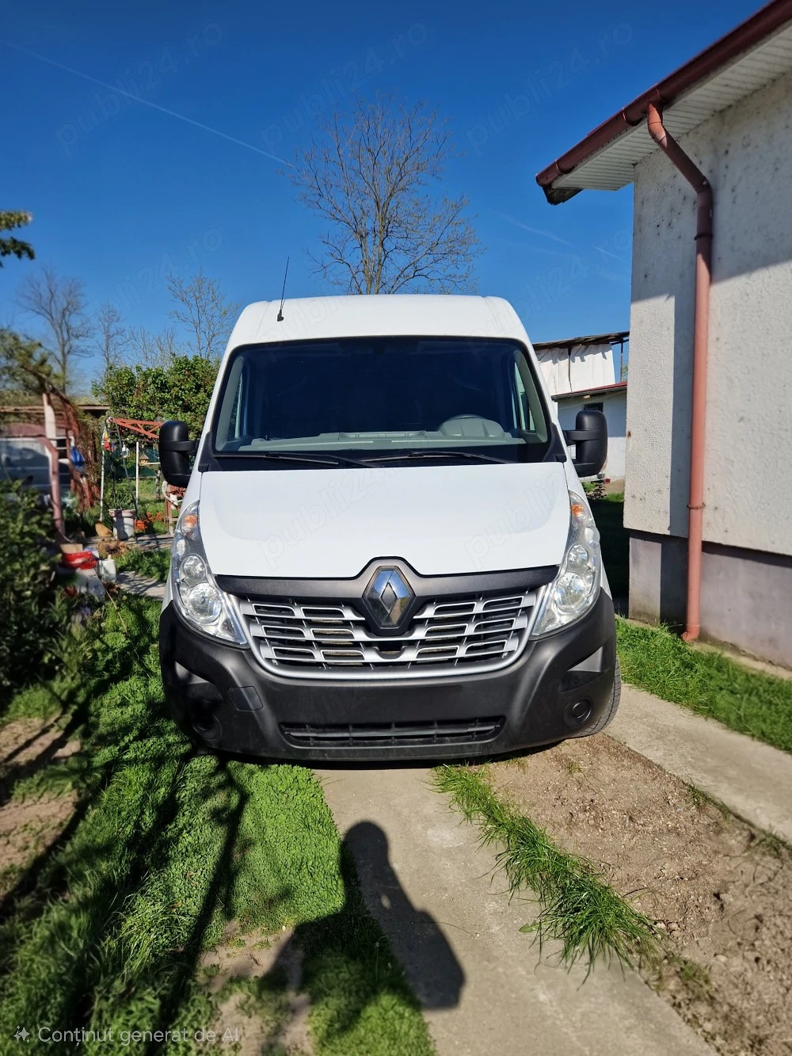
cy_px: 528
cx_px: 396
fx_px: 702
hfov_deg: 58.9
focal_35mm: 23
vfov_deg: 73.9
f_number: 1.8
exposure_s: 1/5000
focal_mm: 5.4
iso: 50
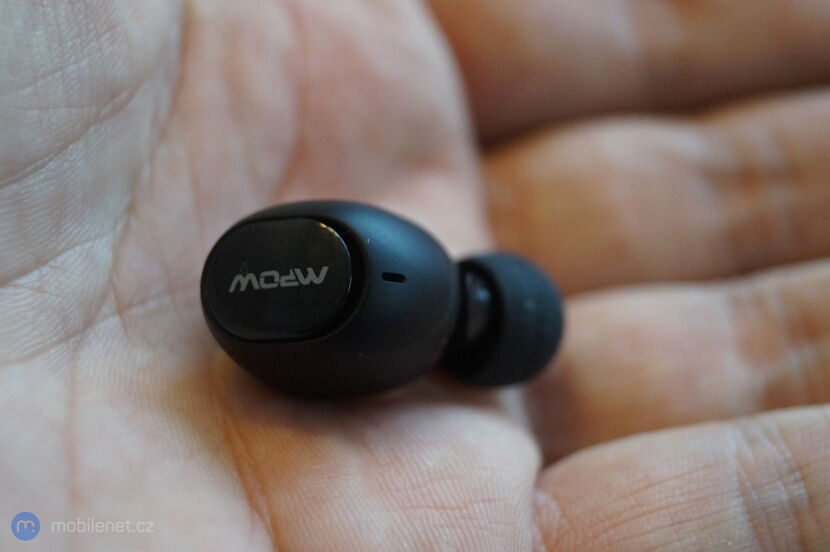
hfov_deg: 27.0
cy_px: 276
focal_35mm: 75
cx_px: 415
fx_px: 1728
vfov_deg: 18.2
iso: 2000
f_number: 5.6
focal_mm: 50
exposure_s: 1/160
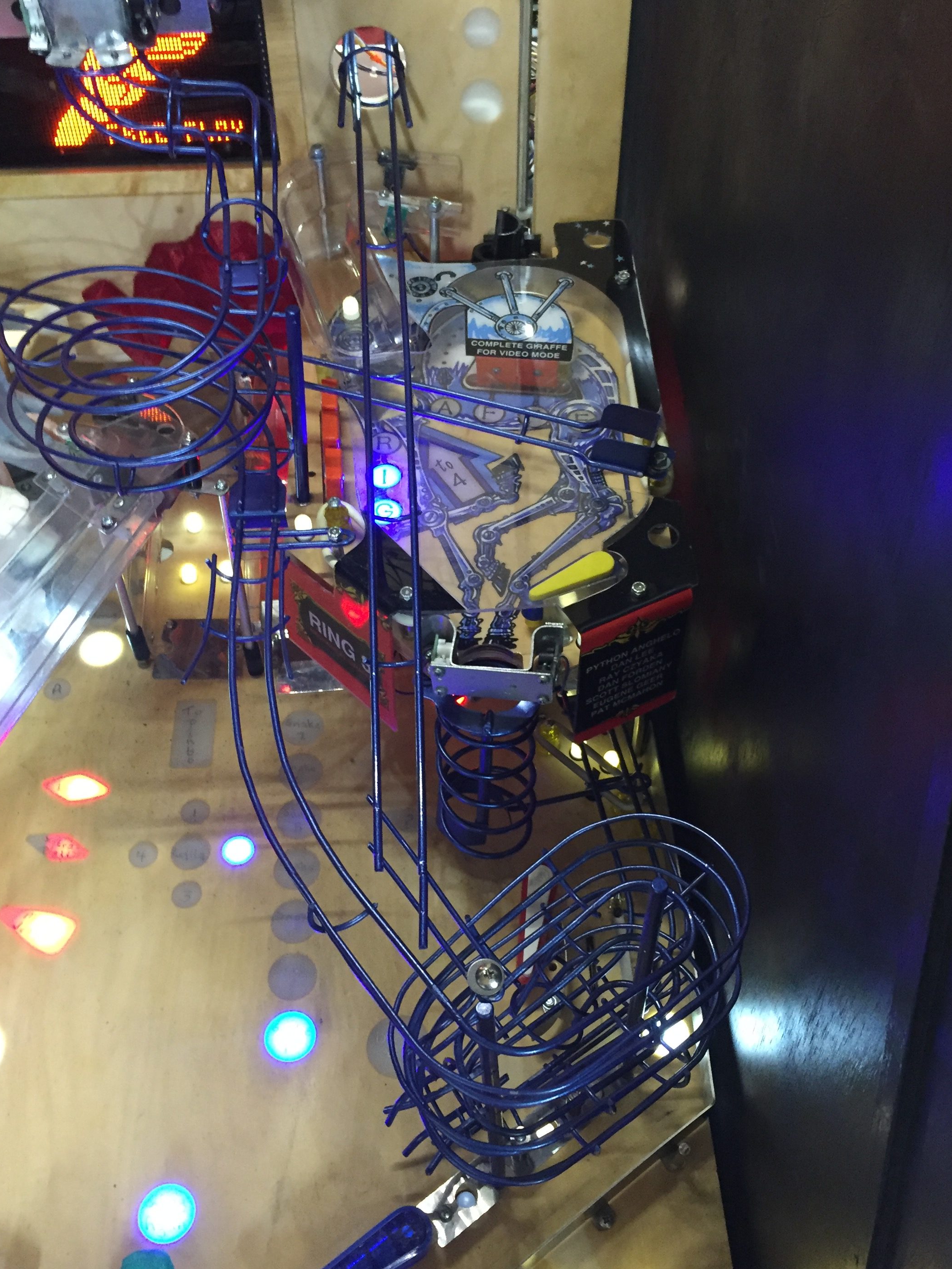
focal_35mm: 34
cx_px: 466
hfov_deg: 41.8
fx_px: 1247
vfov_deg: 53.9
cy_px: 664
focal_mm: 4.15
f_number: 2.2
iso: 250
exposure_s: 1/17
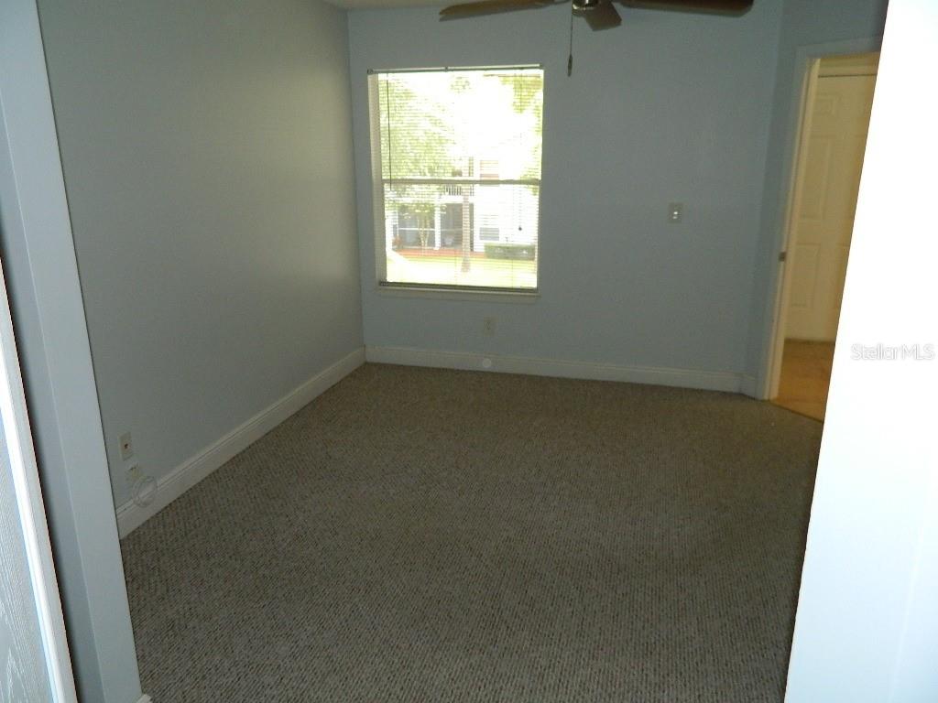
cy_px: 352
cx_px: 469
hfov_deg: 69.4
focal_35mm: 25
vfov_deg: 54.9
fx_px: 677
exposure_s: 1/30
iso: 200
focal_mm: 4.5
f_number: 3.1
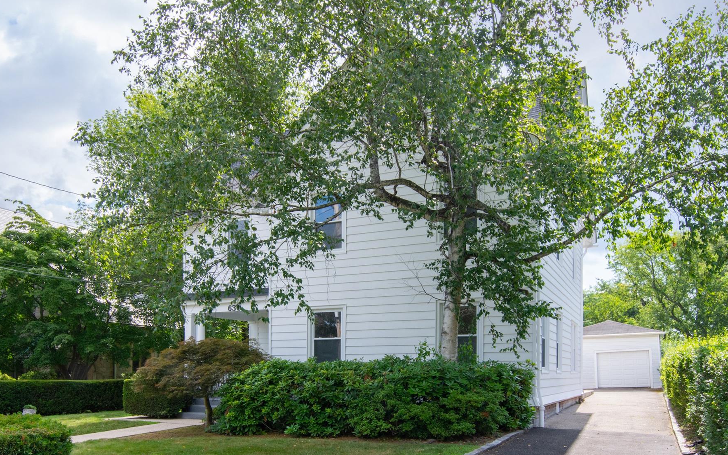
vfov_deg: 46.4
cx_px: 339
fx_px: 528
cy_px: 271
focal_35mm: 27
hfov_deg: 69.1
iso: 500
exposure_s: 1/200
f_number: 14
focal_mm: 15
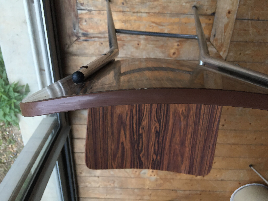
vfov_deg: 48.2
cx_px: 134
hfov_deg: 61.7
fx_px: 225
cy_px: 100
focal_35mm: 29
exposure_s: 1/33
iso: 32
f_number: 2.2
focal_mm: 4.15
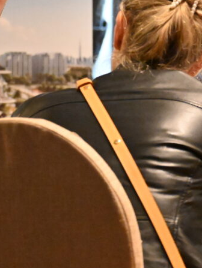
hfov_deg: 3.5
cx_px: 177
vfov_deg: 4.6
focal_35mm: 429
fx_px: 3333
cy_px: 62
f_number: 5
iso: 12800
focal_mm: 104
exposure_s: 1/60
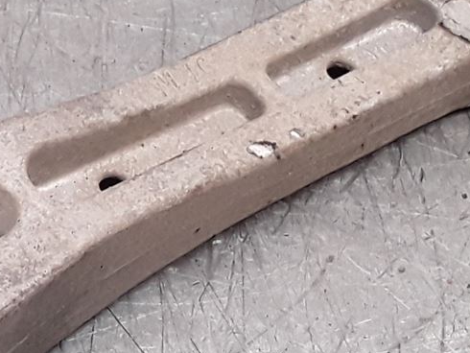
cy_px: 295
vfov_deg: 12.6
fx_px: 1589
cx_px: -115
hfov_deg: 16.1
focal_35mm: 117
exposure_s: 1/123
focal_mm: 2.91
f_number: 1.9
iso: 100
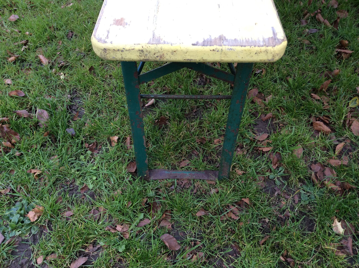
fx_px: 331
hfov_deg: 56.9
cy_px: 134
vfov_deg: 44.1
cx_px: 180
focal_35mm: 32
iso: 40
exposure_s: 1/100
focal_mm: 3.3
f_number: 2.4
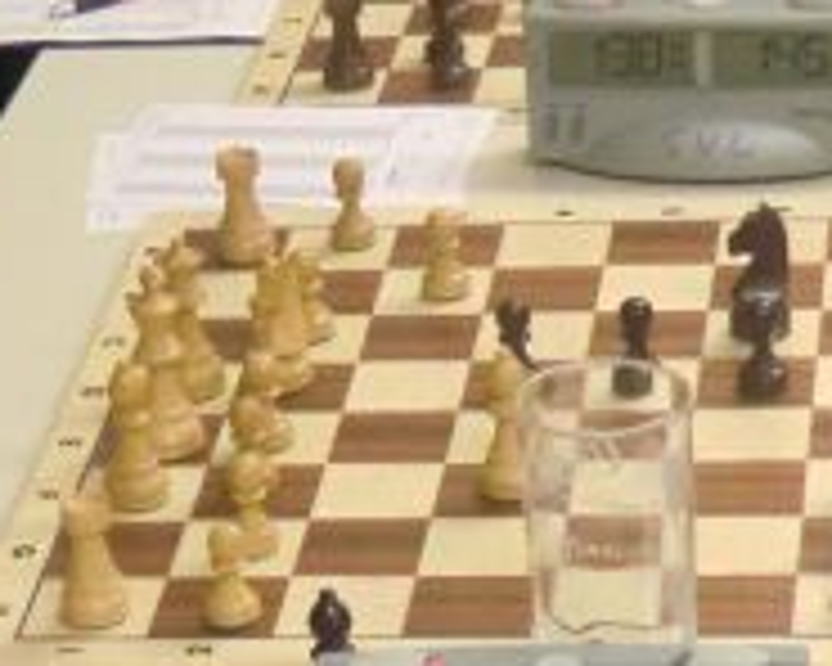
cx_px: 373
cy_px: 626
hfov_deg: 11.4
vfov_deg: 9.1
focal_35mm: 169
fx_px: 4161
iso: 640
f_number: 3.8
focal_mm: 7.1
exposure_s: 1/60
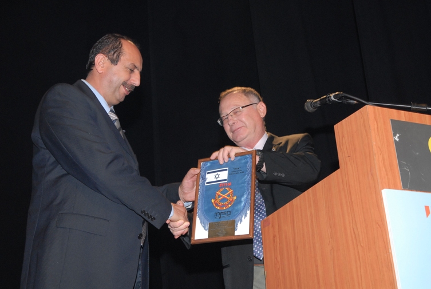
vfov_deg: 26.6
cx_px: 216
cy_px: 144
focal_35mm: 51
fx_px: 612
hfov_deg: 38.8
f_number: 6.3
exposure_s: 1/60
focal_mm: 34
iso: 640
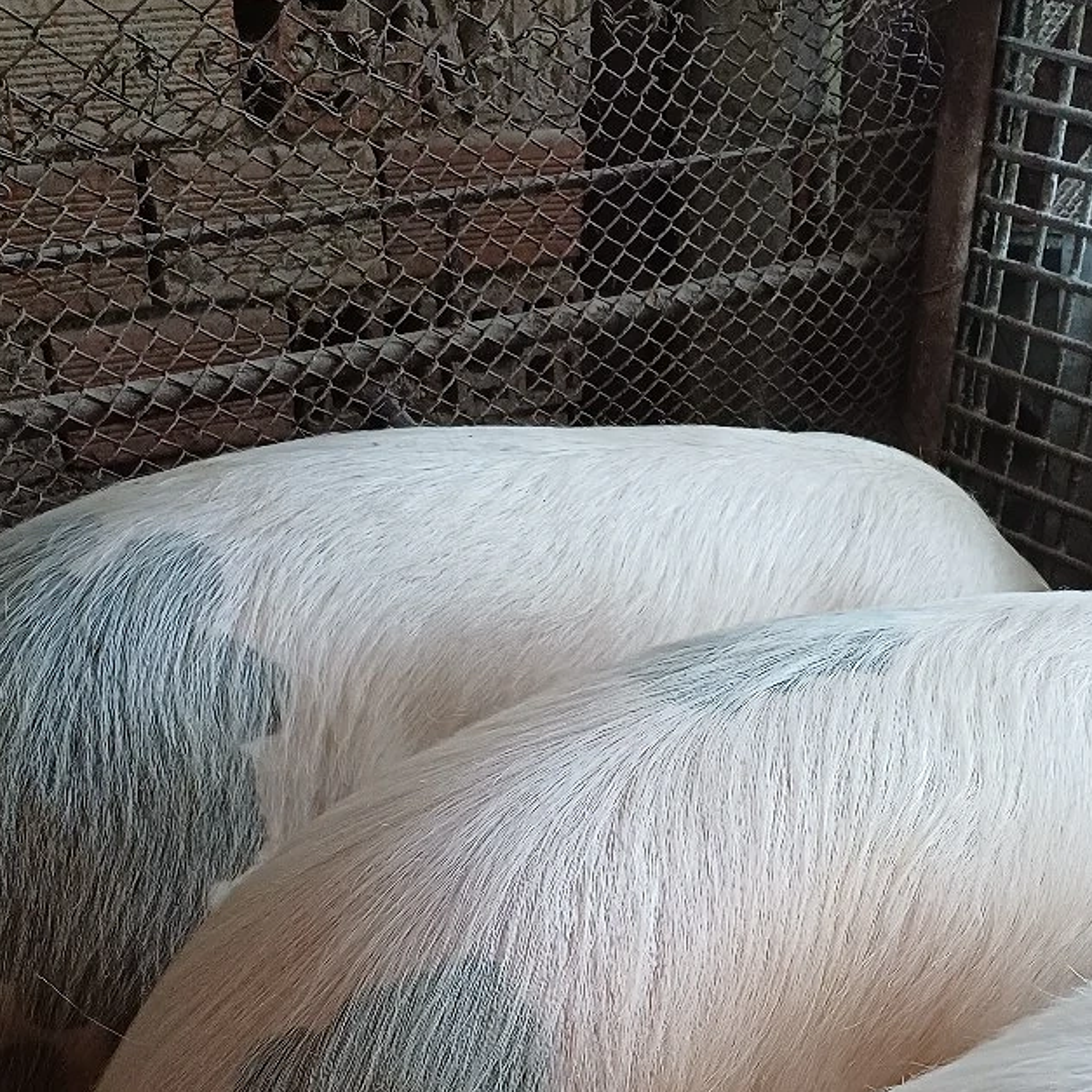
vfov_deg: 35.0
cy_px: 866
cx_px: 702
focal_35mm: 47
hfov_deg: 35.8
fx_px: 1677
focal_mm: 4.65
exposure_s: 1/50
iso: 400
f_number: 1.8
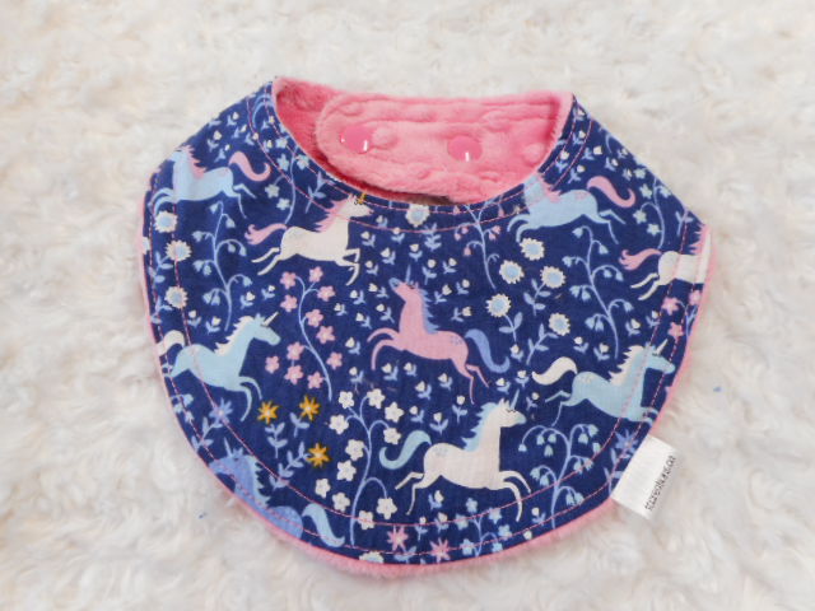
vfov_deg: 54.9
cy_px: 306
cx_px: 408
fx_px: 589
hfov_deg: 69.4
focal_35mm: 25
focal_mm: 4.5
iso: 160
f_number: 3.7
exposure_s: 1/30
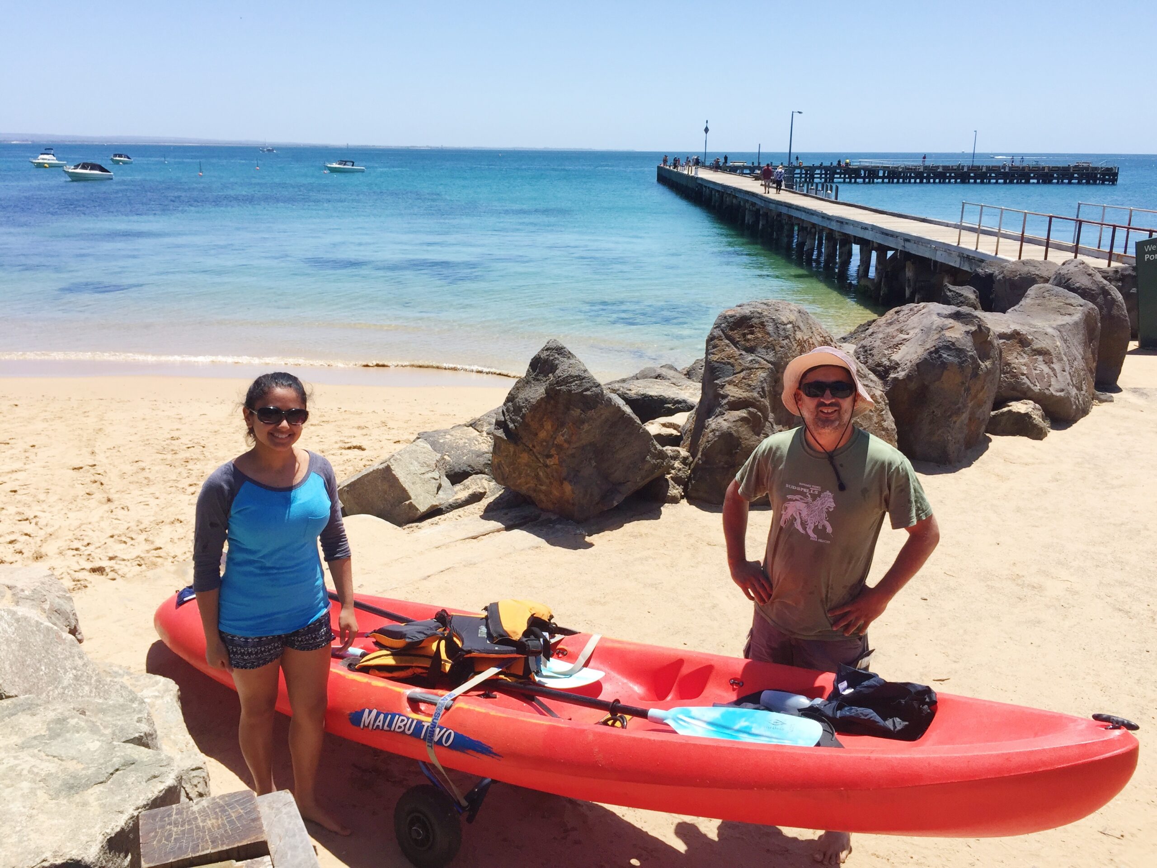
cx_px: 578
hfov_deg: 61.7
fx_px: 969
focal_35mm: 29
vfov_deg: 48.2
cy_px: 434
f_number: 2.2
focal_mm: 4.15
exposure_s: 1/2198
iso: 32
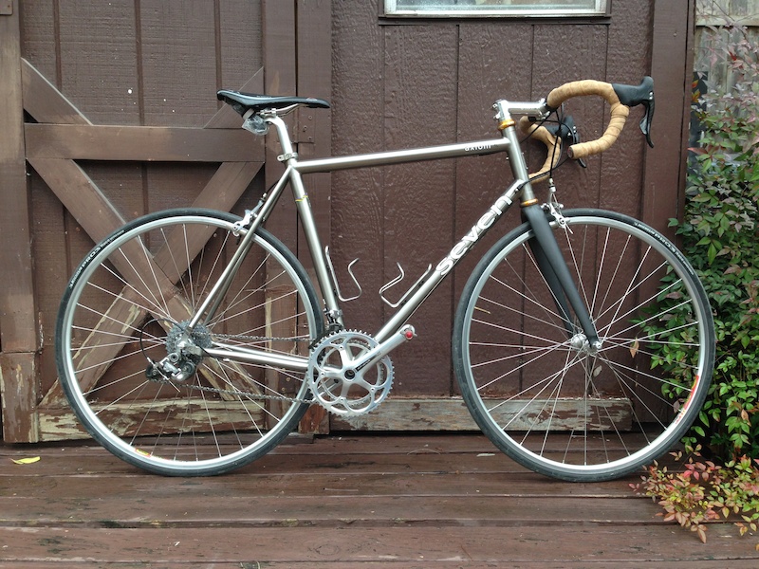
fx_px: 724
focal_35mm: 33
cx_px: 380
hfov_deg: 55.4
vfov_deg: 42.9
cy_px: 284
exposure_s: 1/120
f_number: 2.4
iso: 64
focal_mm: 4.12
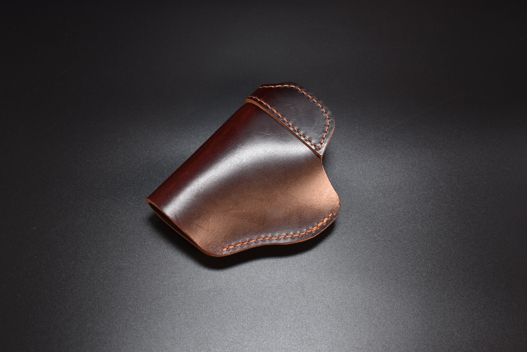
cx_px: 264
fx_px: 747
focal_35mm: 51
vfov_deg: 26.5
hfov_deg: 38.9
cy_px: 176
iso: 100
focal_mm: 34
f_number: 4.5
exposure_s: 1/13
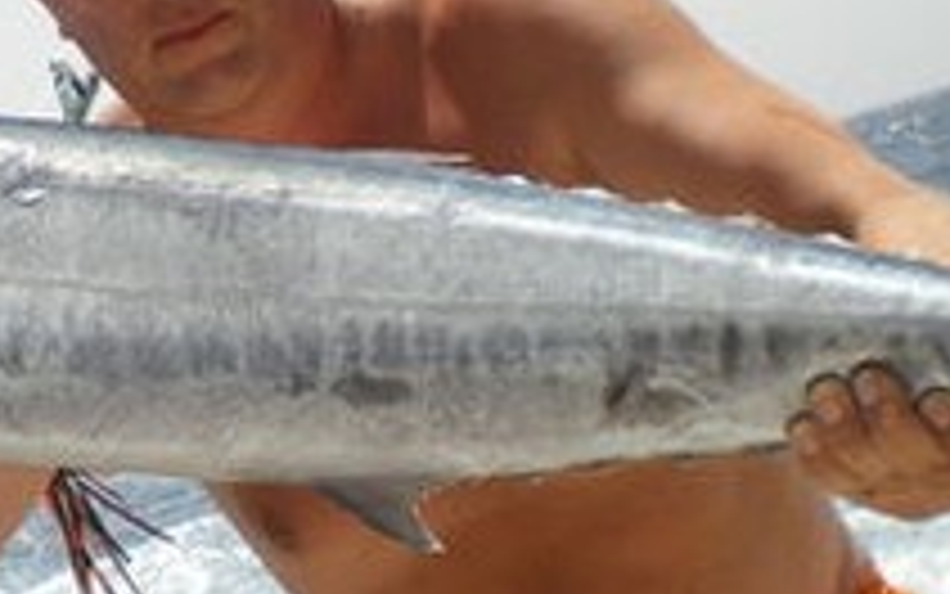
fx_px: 2952
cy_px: 189
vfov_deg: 11.5
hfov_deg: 18.1
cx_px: 144
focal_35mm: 114
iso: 50
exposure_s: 1/400
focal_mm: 6.3
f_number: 4.6
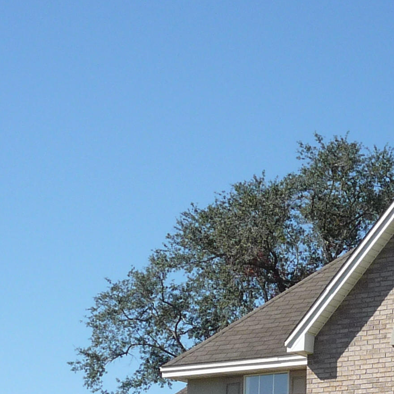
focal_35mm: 118
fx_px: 1520
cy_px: 410
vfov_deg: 14.5
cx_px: 351
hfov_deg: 14.6
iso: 100
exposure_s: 1/500
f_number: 5
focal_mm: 5.8
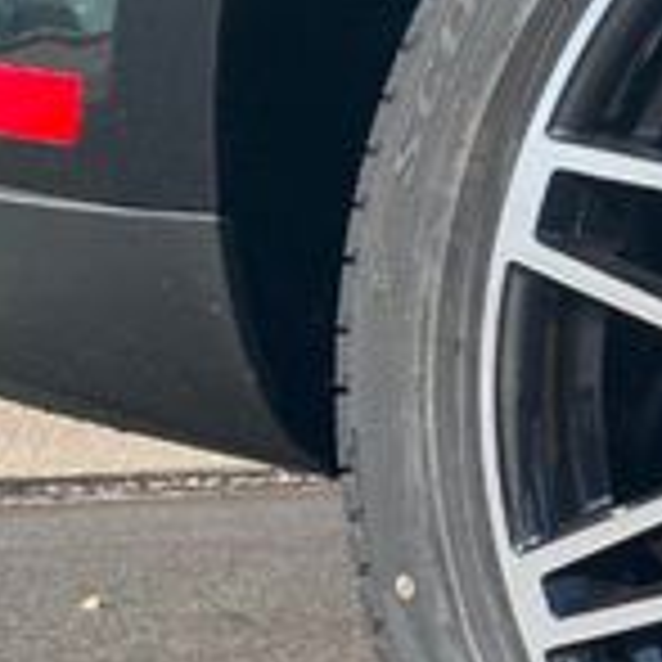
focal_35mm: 108
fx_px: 2337
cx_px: 1063
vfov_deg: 16.1
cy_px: 392
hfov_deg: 14.7
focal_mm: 3.99
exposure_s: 1/1171
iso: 20
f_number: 1.8
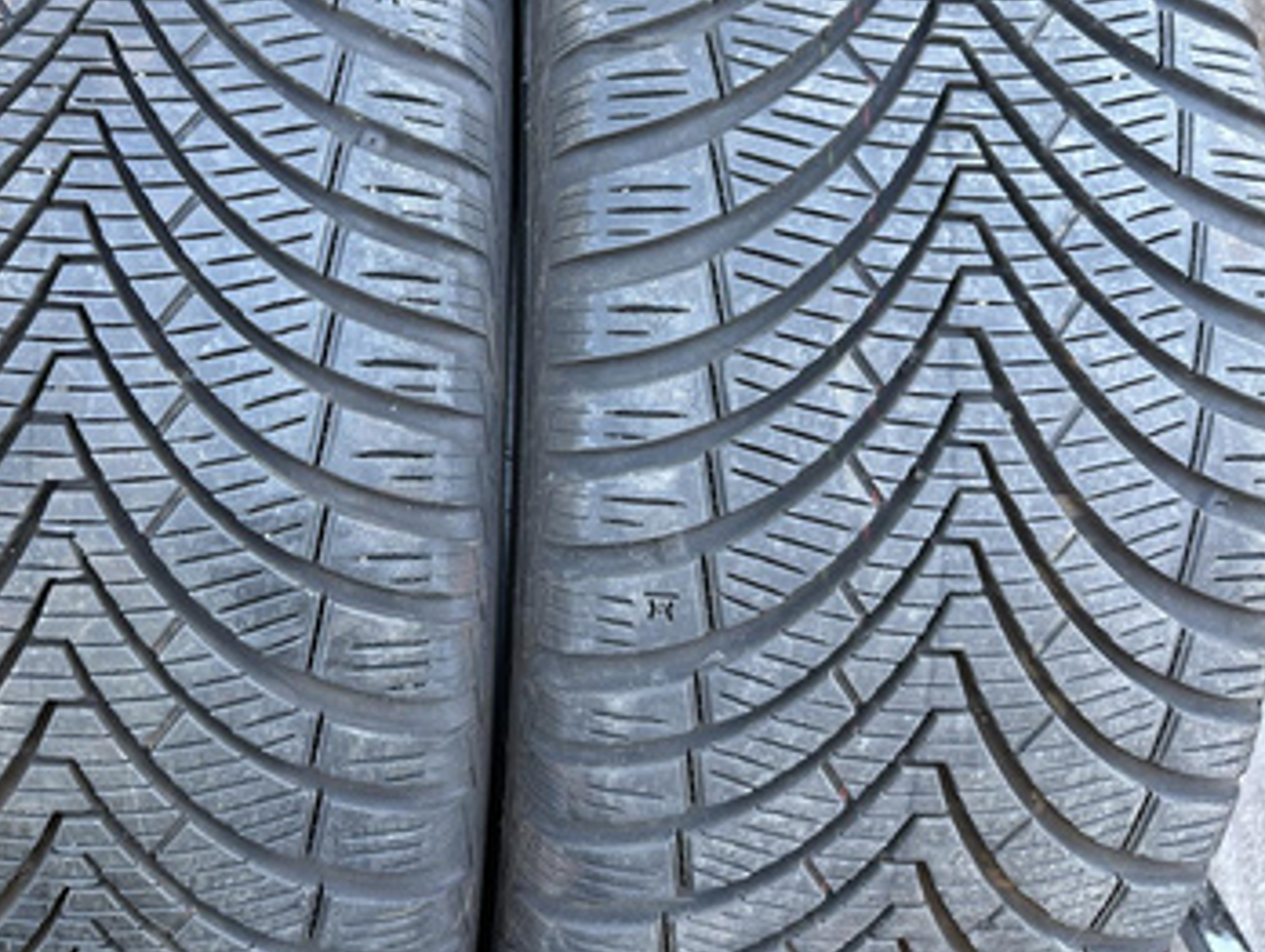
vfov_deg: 45.2
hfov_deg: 57.7
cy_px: 363
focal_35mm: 31
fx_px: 1134
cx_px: 494
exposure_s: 1/121
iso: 160
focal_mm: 6.86
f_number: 1.78
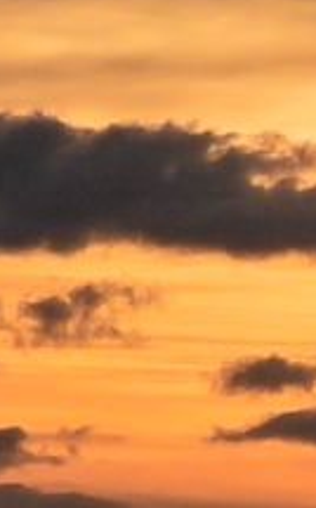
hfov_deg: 1.5
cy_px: 399
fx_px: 11764
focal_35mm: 852
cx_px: 396
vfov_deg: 2.5
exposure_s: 1/1600
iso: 100
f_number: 7.1
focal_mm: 24.1
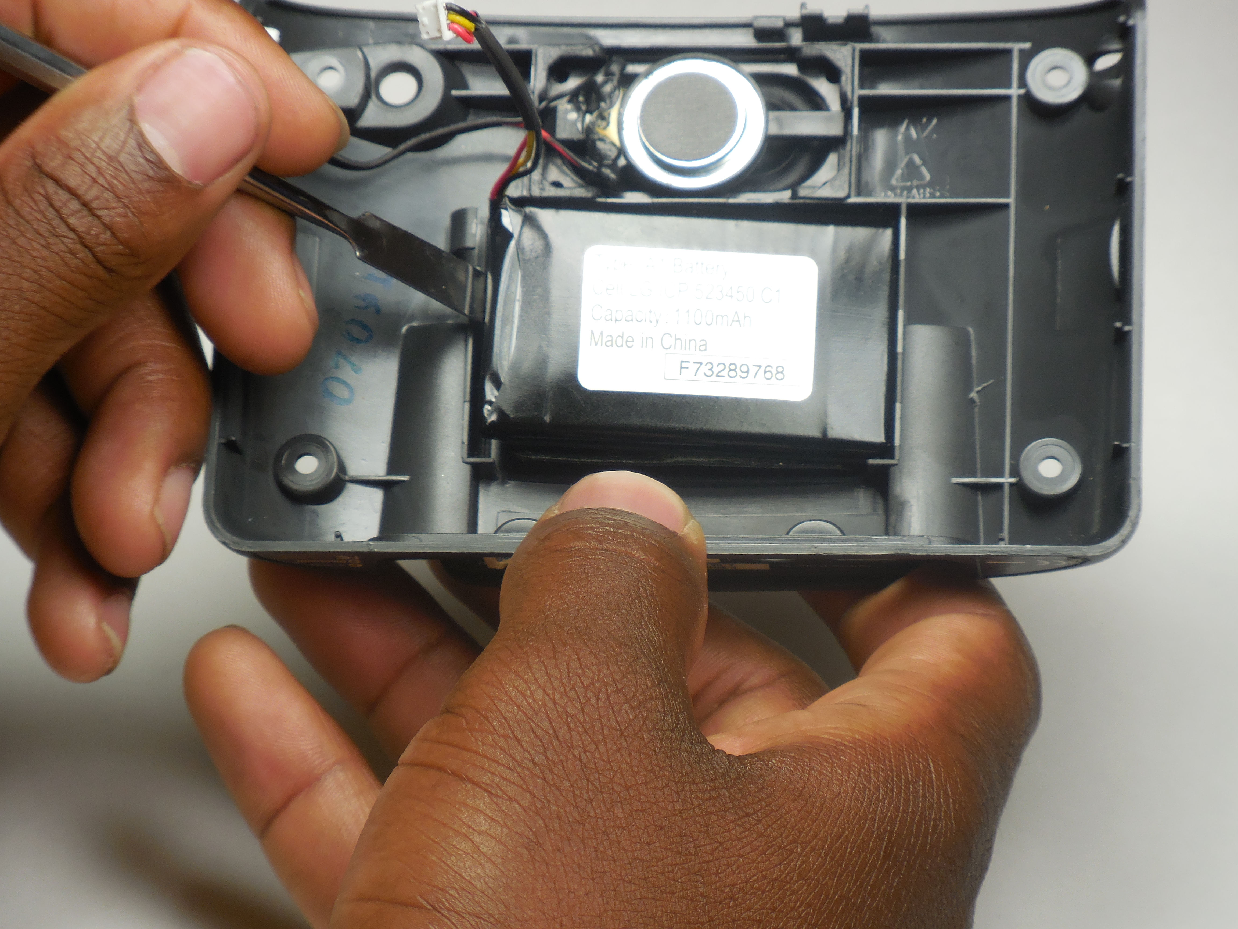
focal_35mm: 195
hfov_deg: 10.1
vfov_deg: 7.6
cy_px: 464
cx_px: 619
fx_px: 6974
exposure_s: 1/80
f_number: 5.6
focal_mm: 35.1
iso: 125
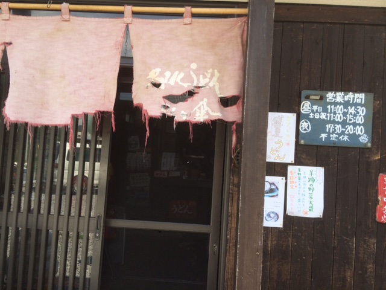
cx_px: 193
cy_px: 145
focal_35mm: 29
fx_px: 323
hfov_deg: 61.7
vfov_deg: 48.2
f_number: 2.2
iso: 32
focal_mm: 4.15
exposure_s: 1/586
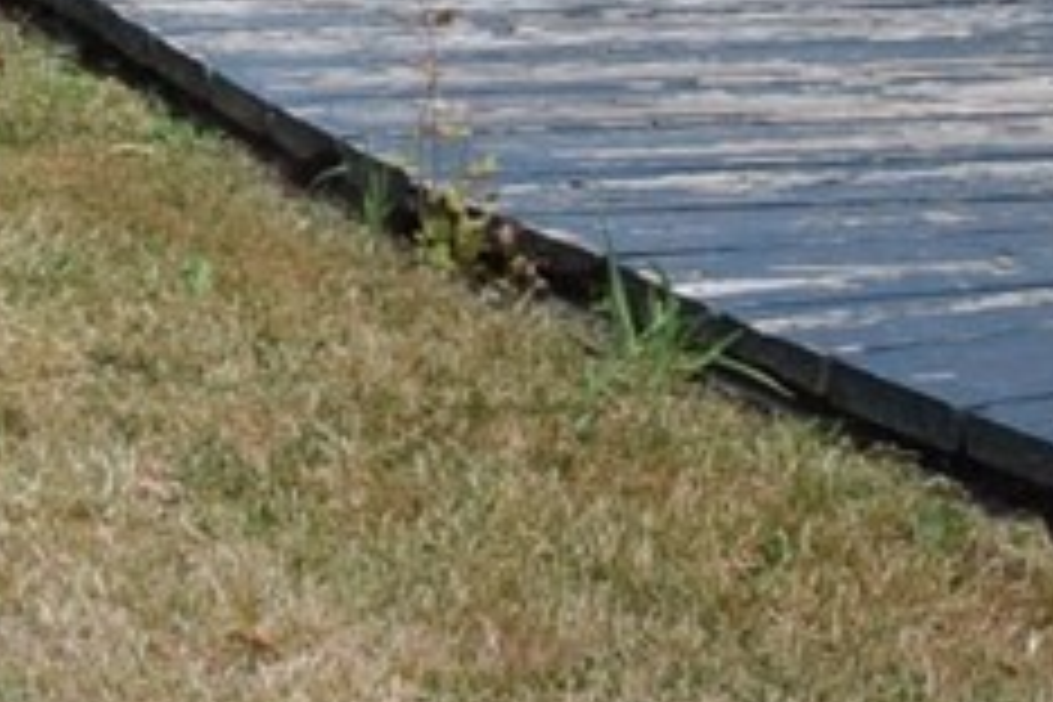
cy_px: -1575
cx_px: -1368
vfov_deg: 6.0
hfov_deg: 9.1
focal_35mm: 207
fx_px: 6043
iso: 100
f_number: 5.6
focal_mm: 19
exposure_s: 1/250
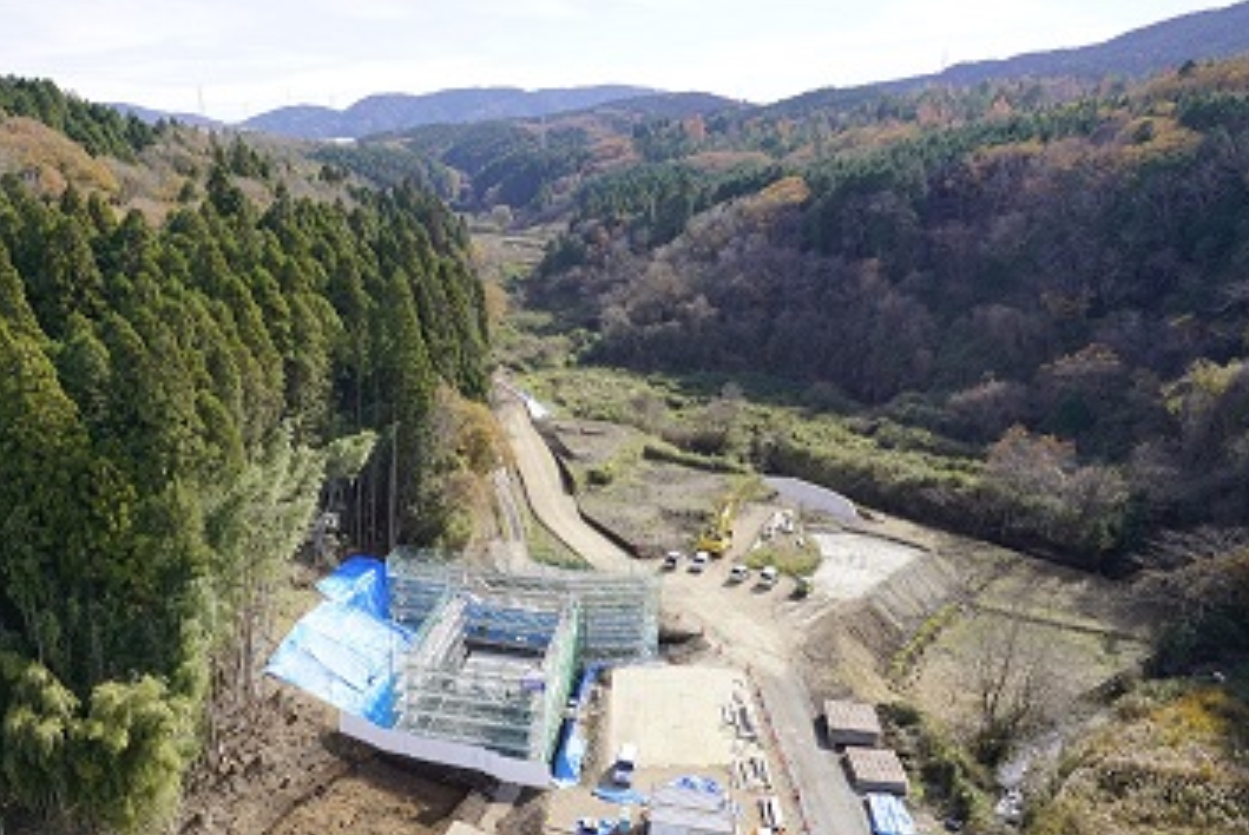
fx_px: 1007
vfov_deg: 44.7
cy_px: 524
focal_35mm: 29
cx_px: 361
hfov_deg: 61.1
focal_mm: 20
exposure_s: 1/500
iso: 250
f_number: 6.3
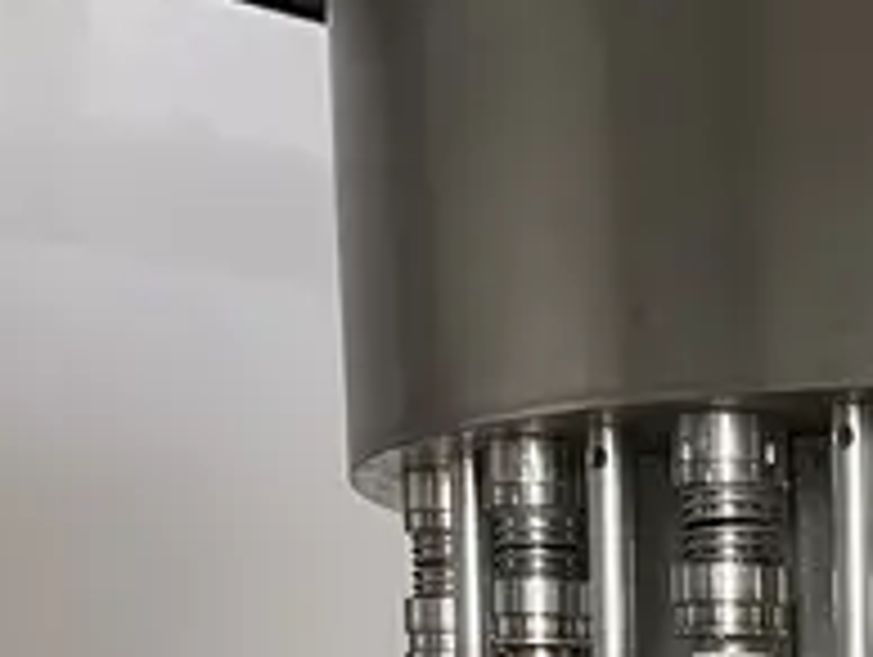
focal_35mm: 107
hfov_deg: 17.2
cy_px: 1188
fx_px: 2702
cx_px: 1143
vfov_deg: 12.6
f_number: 1.6
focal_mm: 5.1
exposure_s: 1/60
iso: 500
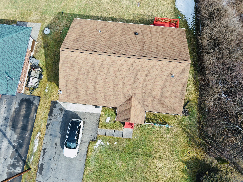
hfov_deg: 71.6
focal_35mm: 24
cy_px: 91
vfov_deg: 56.8
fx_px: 168
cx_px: 122
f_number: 1.8
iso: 120
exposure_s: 1/1600
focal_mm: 8.67
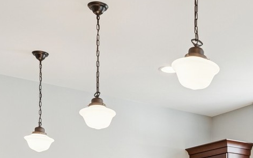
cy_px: 239
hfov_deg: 27.8
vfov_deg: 16.5
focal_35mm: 72
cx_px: 217
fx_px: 495
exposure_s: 1/6
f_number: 9
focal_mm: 20.5
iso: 200
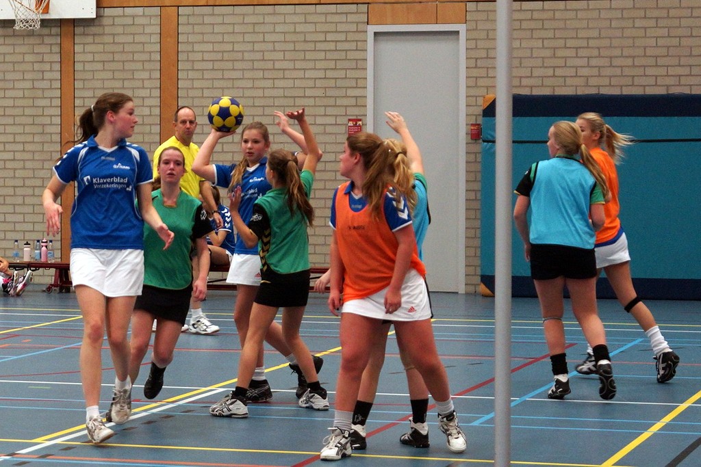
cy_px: 234
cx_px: 350
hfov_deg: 27.0
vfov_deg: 18.2
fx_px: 1461
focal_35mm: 75
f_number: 2.8
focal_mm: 50
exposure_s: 1/250
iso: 1000
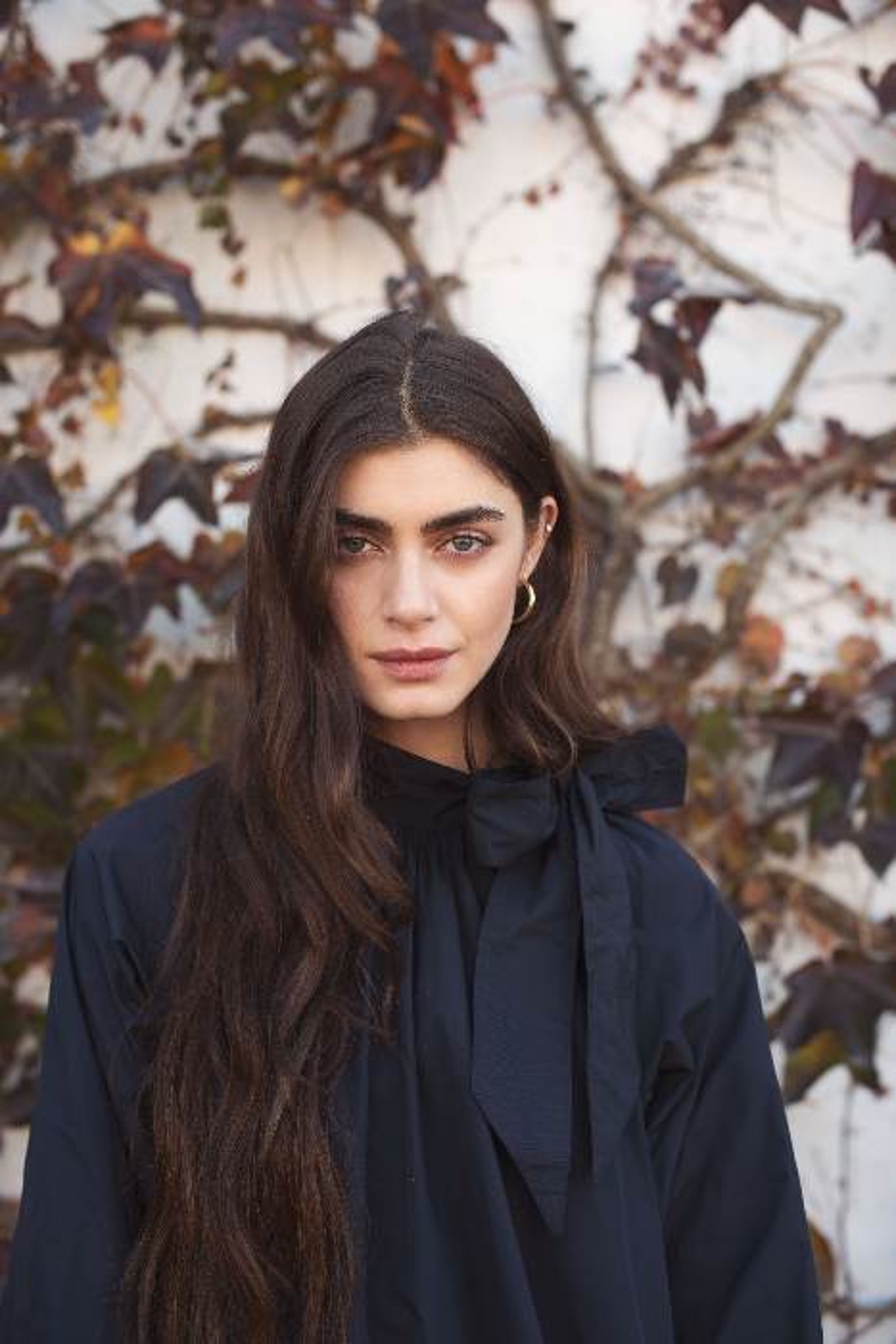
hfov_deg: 27.0
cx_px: 448
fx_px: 1866
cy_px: 672
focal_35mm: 50
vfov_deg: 39.6
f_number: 3.5
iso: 100
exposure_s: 1/125
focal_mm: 50
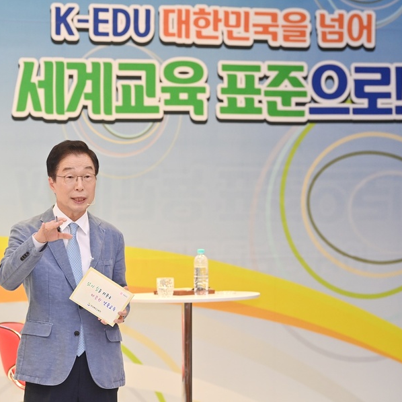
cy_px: 201
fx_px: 2523
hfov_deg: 9.1
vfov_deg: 9.1
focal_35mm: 192
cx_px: 160
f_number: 4.5
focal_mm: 150
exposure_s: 1/200
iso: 2500
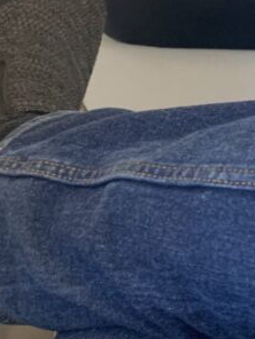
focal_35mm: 90
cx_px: 252
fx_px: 884
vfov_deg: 21.3
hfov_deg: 16.1
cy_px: 32
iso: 160
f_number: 1.8
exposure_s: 1/57
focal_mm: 4.25
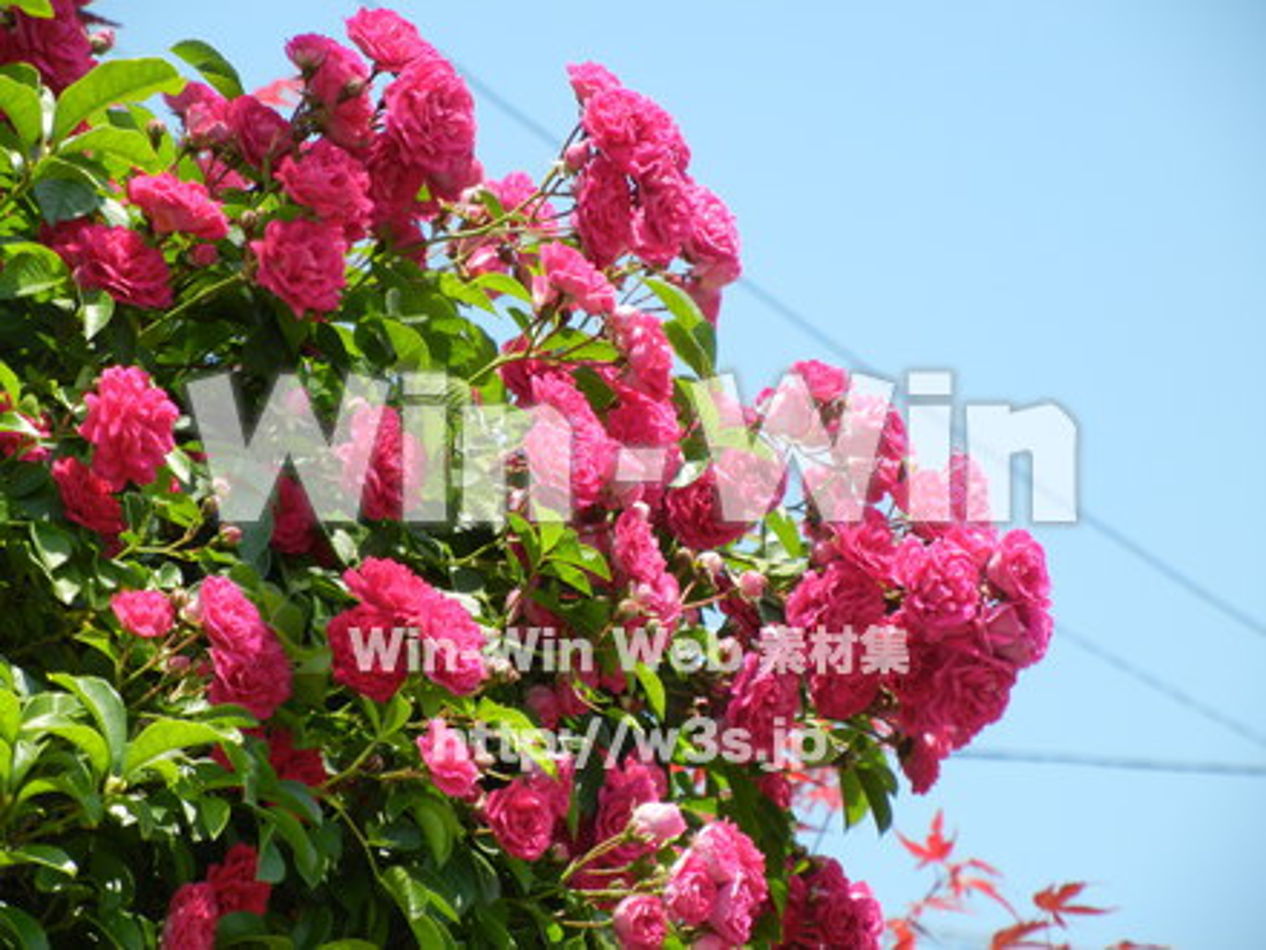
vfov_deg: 8.5
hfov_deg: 11.4
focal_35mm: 174
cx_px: 633
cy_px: 475
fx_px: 6364
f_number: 4.6
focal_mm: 31.4
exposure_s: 1/431
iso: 160
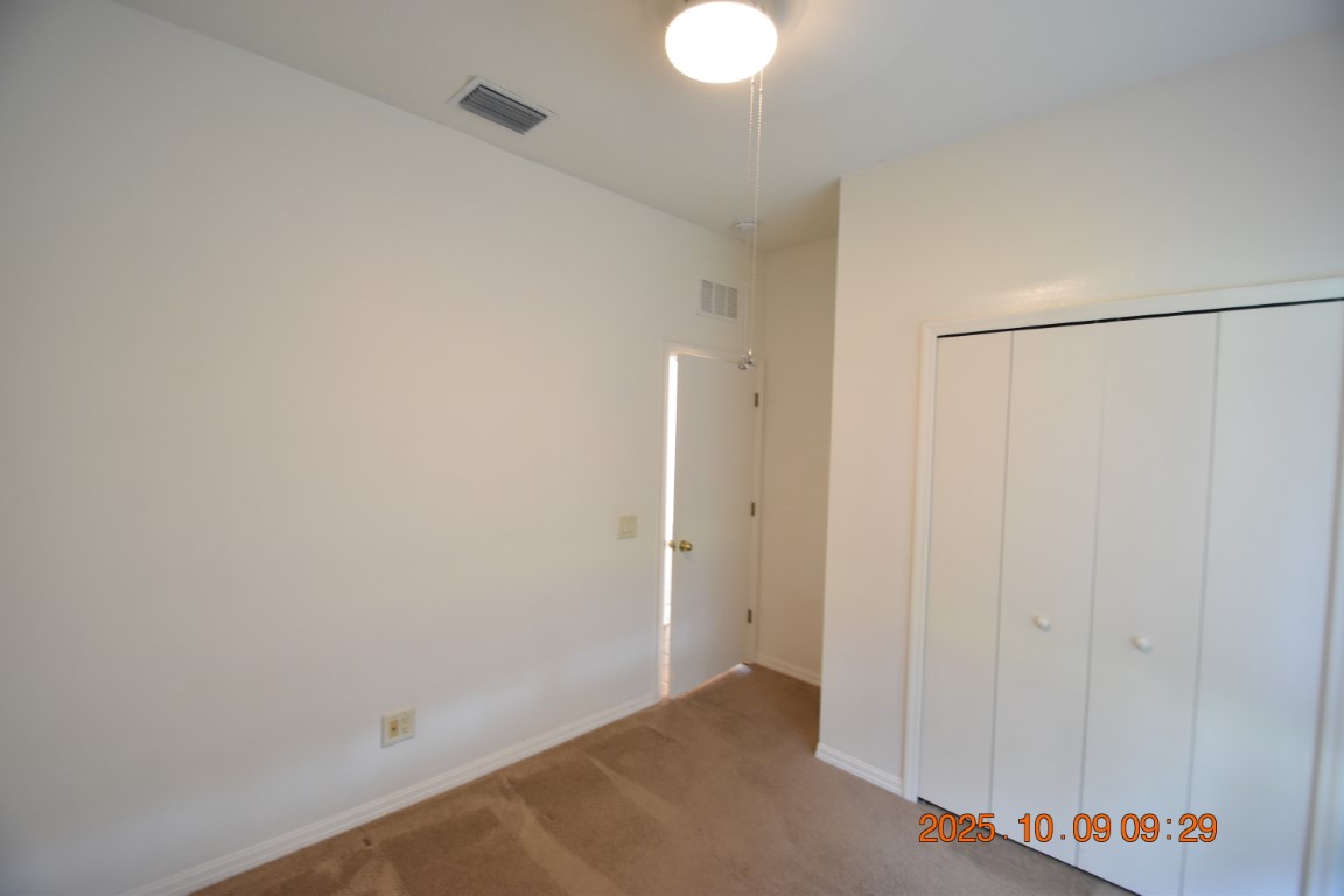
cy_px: 448
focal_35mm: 15
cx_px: 672
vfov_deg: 77.3
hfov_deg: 100.4
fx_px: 560
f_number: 3.5
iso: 800
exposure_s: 1/15
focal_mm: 10
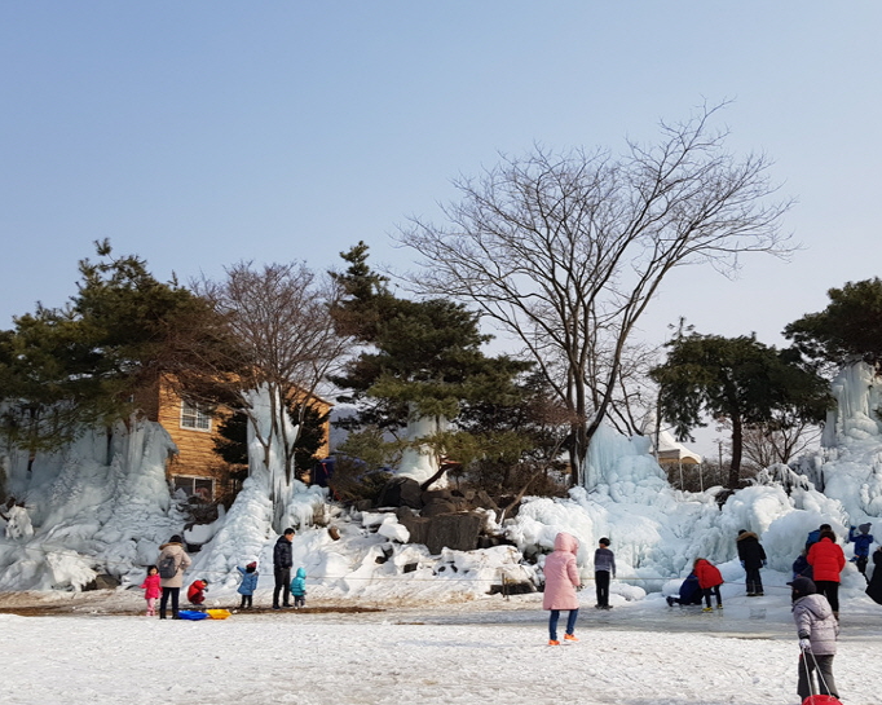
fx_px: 913
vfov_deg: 42.1
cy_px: 393
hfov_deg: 51.4
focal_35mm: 35
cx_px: 499
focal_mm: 4.2
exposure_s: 1/2080
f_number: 1.7
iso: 40
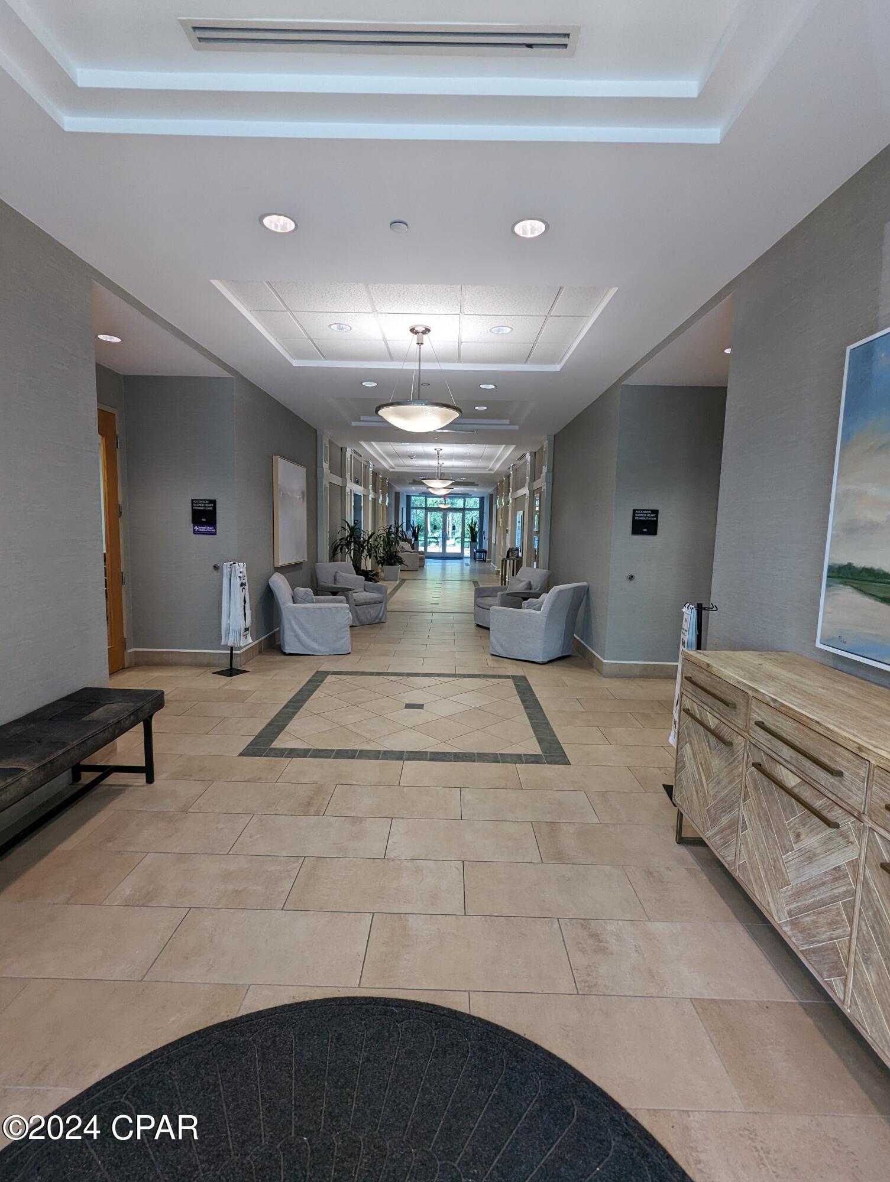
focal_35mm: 16
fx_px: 547
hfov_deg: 78.2
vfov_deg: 94.4
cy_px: 591
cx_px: 445
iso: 81
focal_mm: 2.35
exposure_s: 1/120
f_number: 2.2
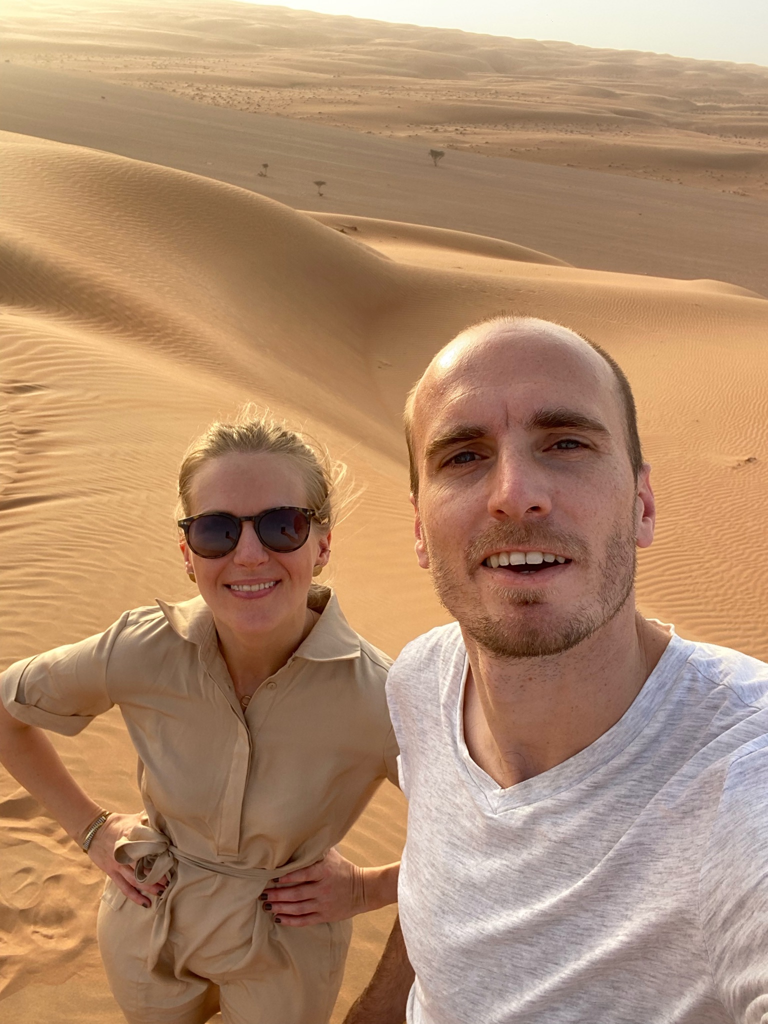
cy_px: 512
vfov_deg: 60.0
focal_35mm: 30
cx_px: 384
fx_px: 887
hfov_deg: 46.8
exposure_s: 1/124
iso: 25
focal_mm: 2.71
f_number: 2.2
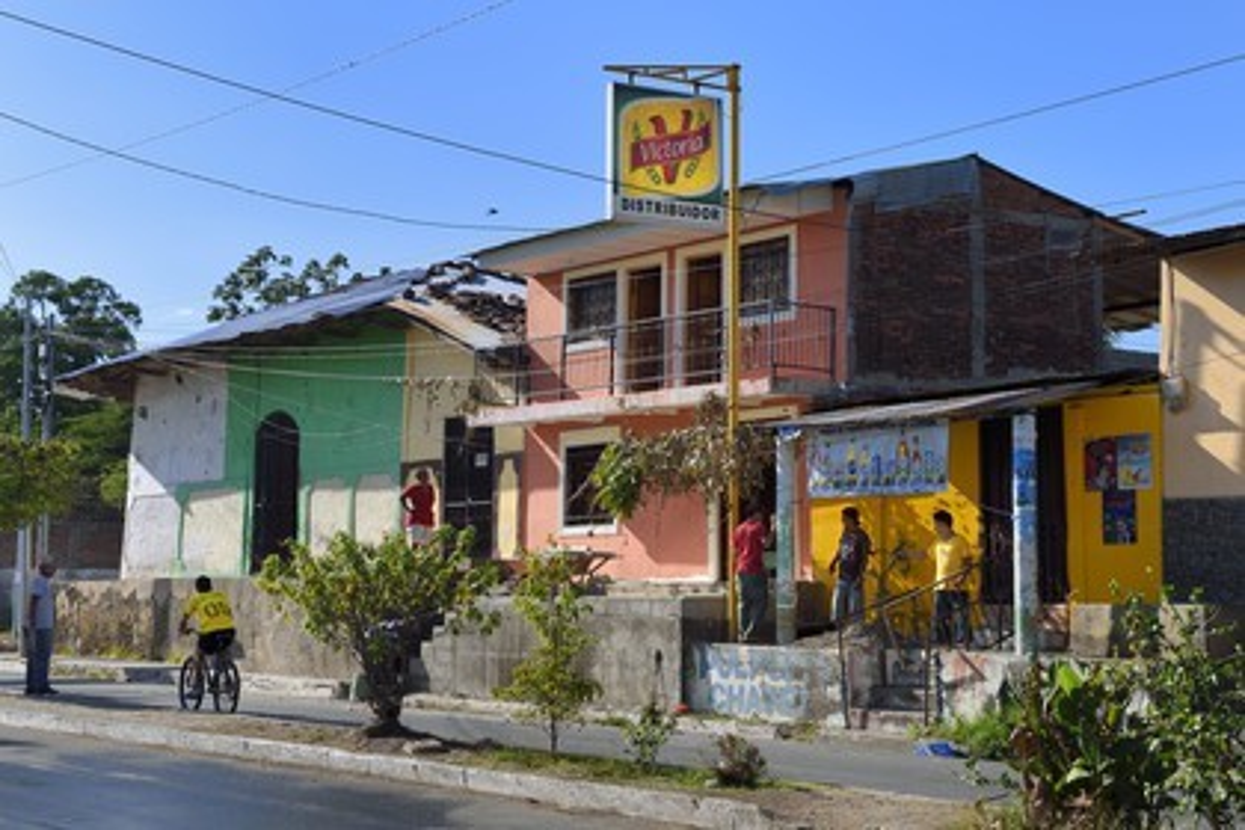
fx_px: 2006
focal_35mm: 58
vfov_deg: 23.4
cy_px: 415
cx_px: 622
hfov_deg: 34.5
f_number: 14
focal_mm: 58
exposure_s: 1/160
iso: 200
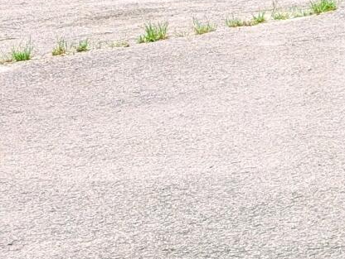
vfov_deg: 8.4
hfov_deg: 8.3
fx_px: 1726
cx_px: 1243
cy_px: -105
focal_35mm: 173
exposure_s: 1/696
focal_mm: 6.9
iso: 20
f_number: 1.68
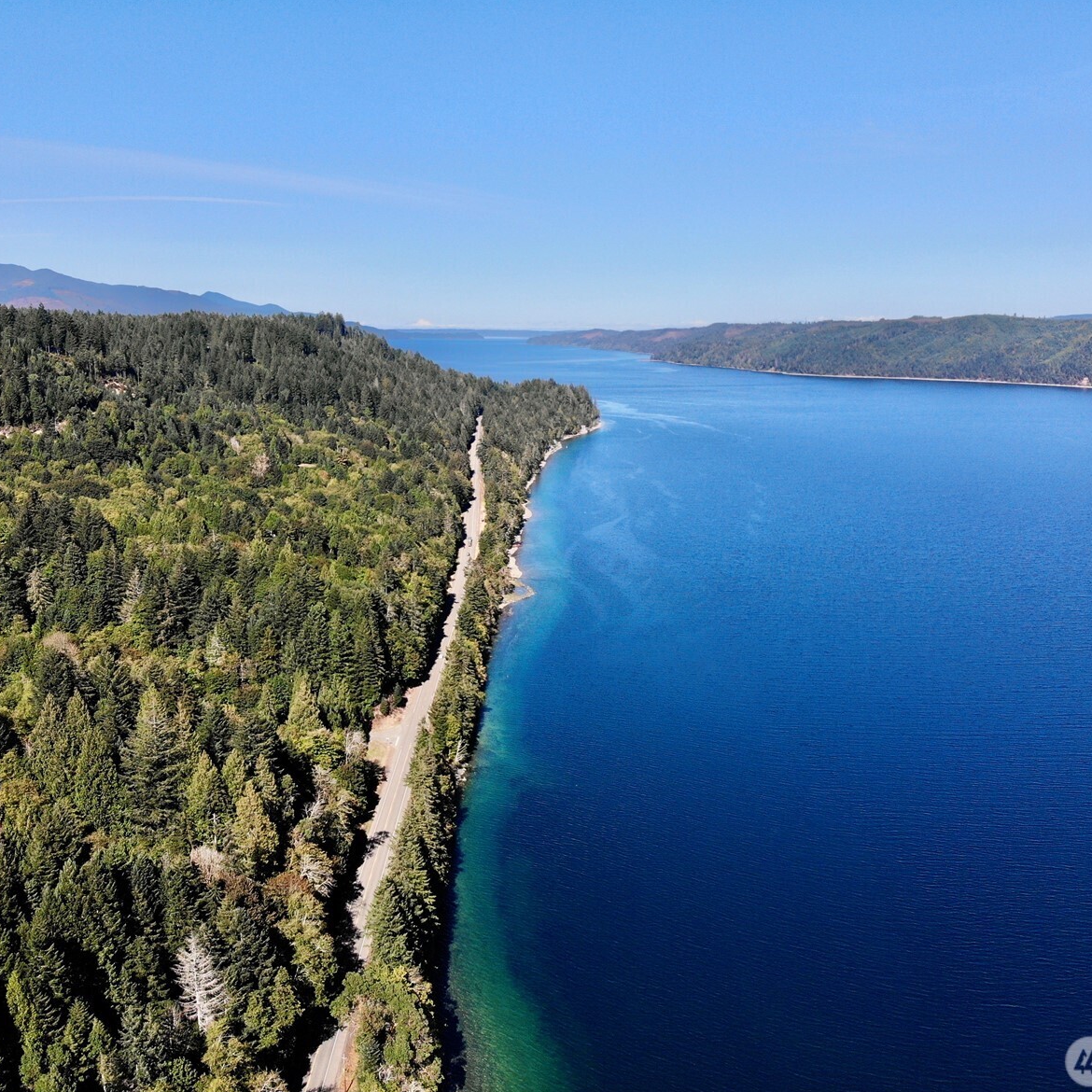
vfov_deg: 55.6
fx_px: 1035
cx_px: 557
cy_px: 539
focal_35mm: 29
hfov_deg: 55.6
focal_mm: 4.5
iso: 100
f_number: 2.8
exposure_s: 1/1160
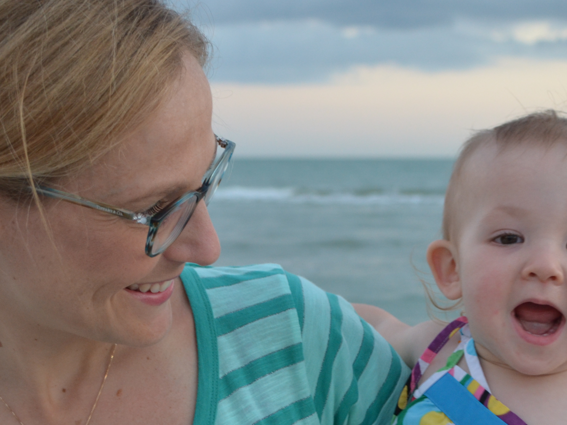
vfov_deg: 21.0
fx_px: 1143
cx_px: 326
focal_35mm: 70
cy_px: 254
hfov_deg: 27.8
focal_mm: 29
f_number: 4.5
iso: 800
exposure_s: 1/60
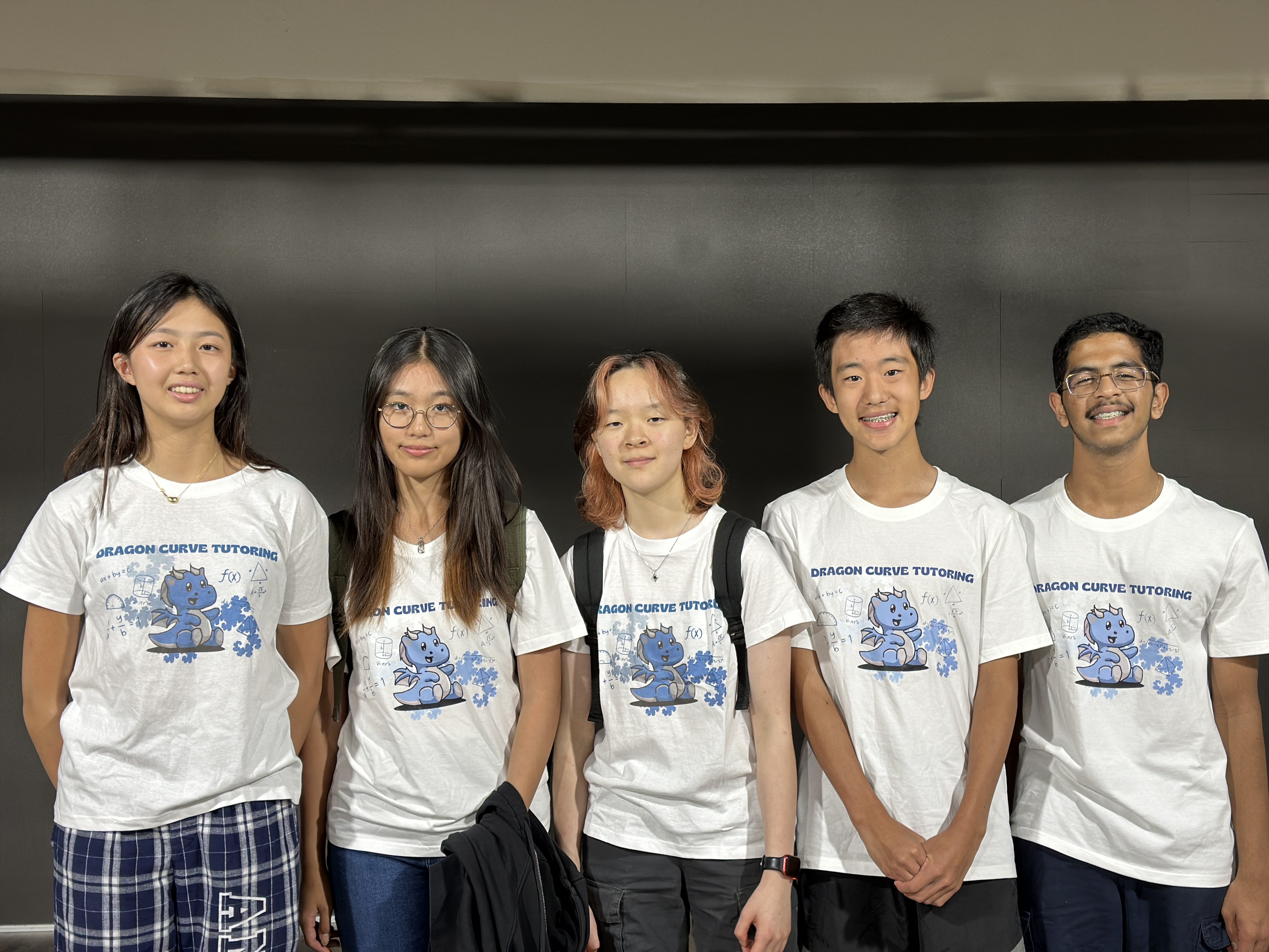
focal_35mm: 48
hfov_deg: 39.7
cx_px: 634
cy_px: 476
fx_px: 1760
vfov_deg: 30.3
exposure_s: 1/60
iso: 80
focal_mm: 6.86
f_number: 1.78
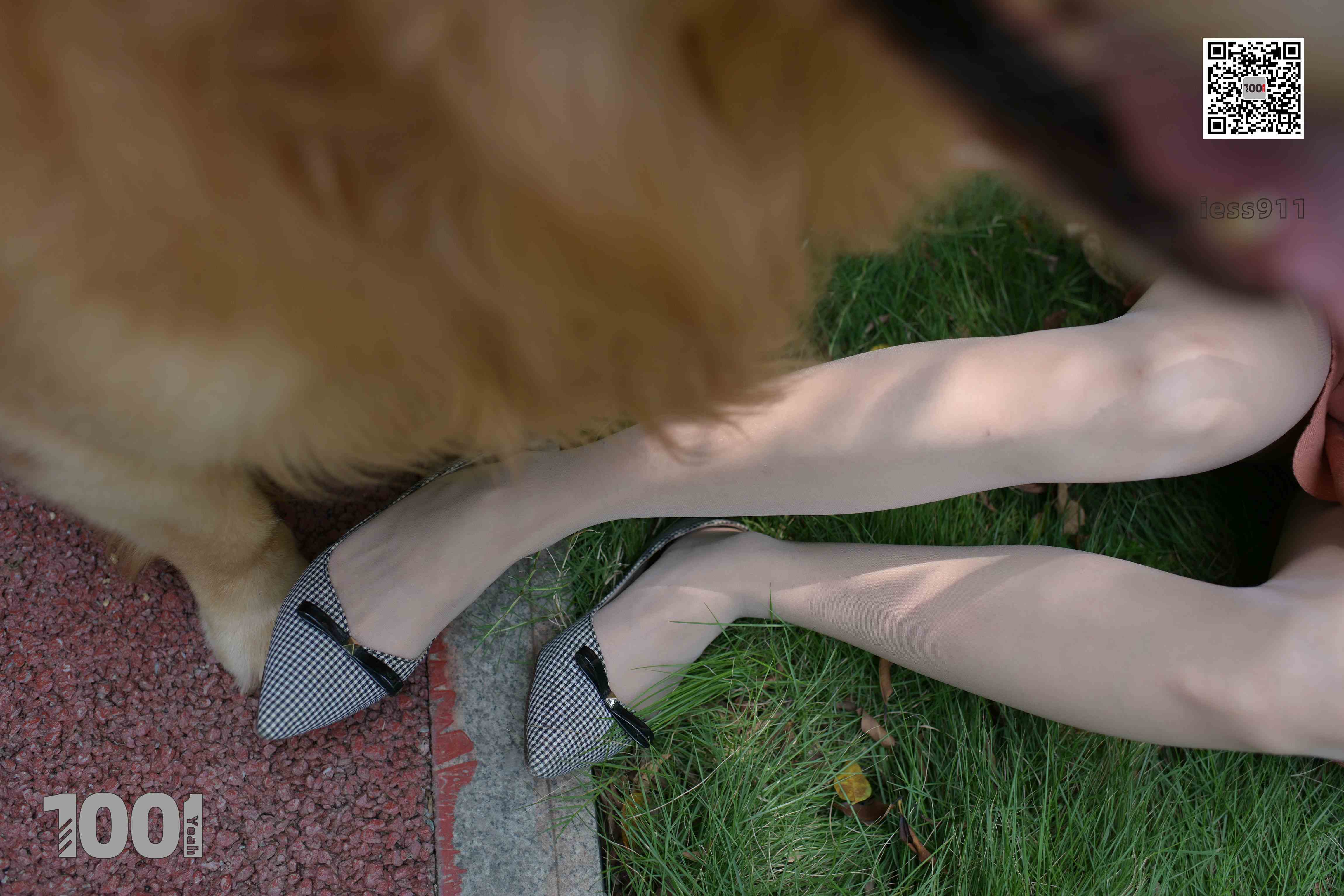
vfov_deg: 37.9
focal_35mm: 35
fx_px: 1307
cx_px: 672
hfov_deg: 54.4
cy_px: 448
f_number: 3.2
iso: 80
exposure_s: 1/250
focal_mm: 35
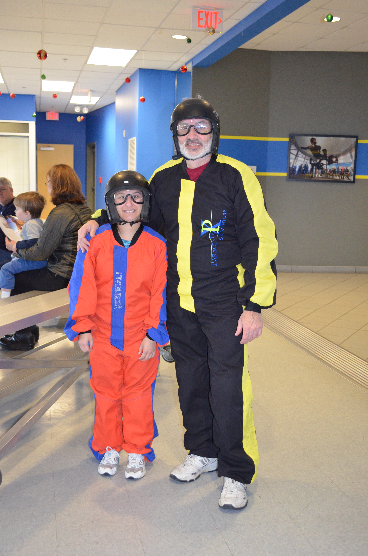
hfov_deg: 34.1
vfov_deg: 49.6
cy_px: 278
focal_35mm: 39
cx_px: 184
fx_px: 601
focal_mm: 26
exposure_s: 1/60
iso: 2500
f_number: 4.2
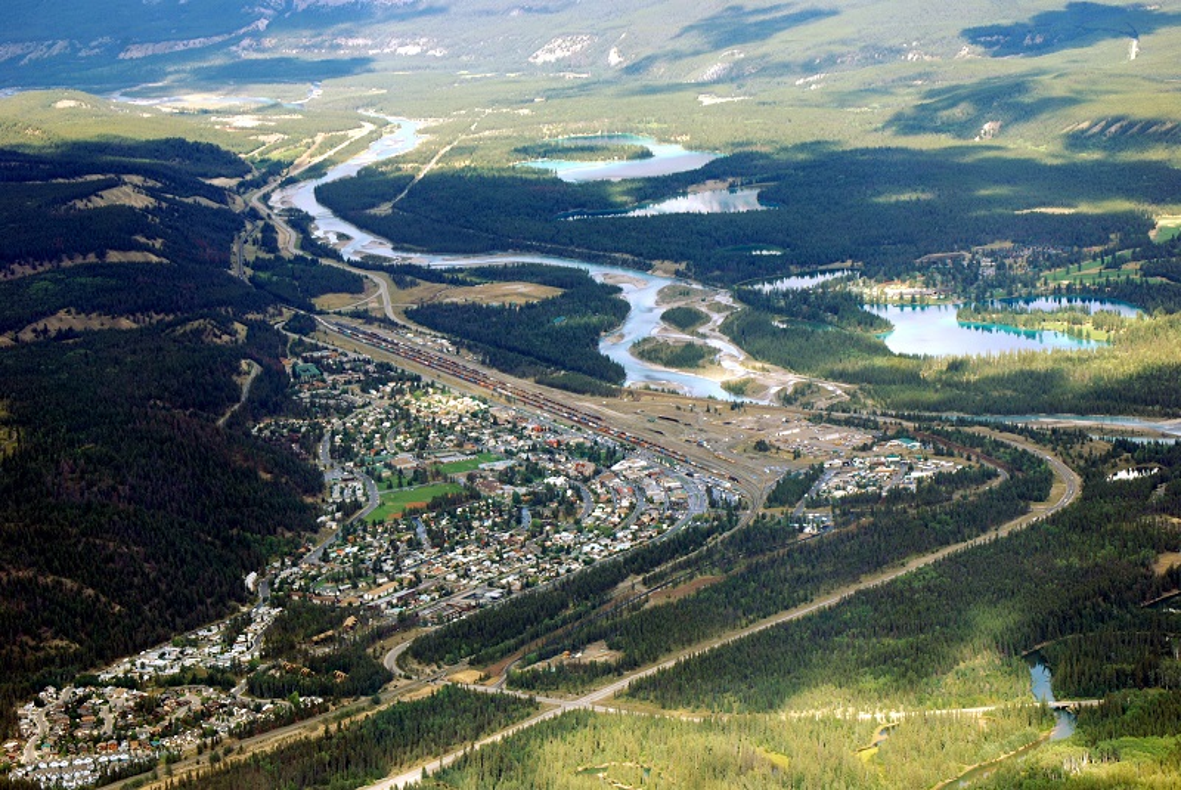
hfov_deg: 21.9
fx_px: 3054
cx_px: 590
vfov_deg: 14.7
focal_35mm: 93
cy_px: 395
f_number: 11
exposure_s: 1/80
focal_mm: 62
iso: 100
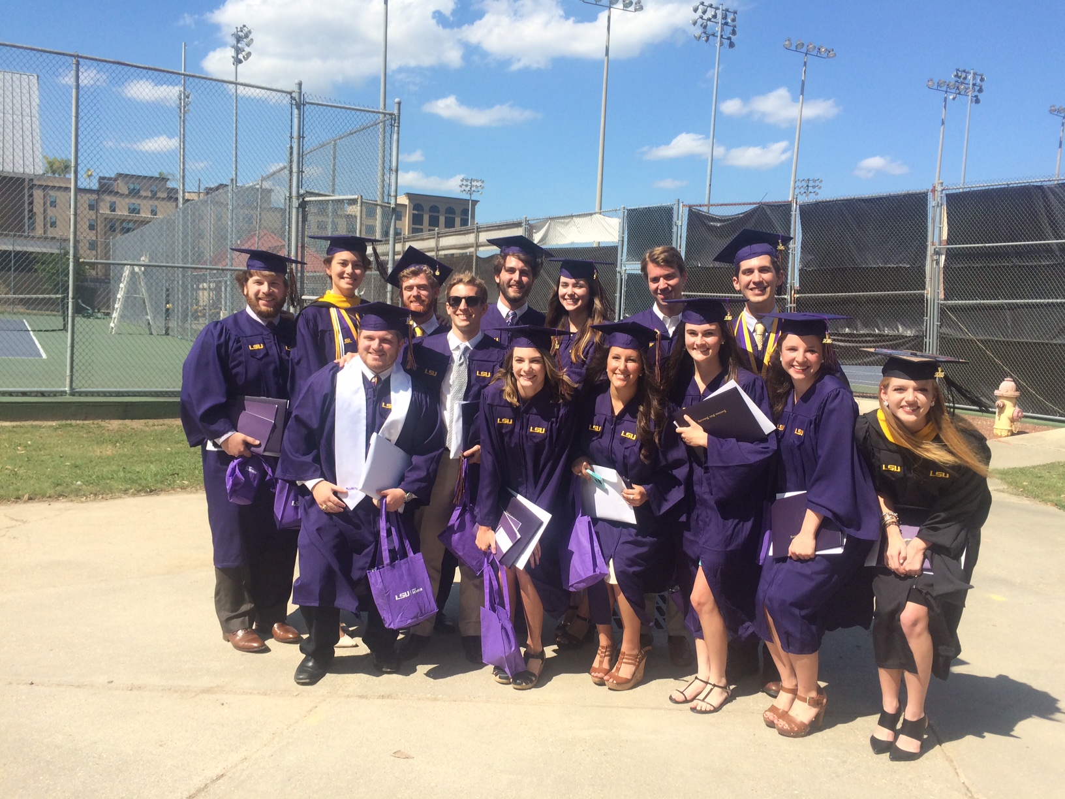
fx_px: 892
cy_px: 400
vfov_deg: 48.2
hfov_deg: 61.7
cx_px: 532
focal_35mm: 29
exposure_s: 1/1709
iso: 32
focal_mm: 4.15
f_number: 2.2
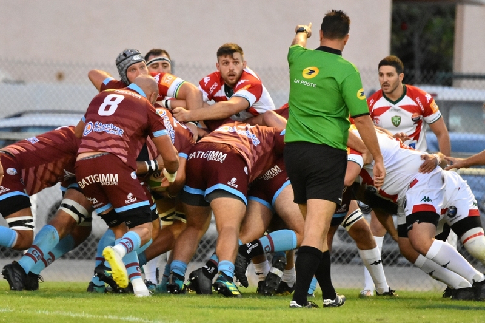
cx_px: 242
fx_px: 8076
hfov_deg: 3.4
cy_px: 162
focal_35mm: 600
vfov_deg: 2.3
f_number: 5.6
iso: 6400
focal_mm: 400
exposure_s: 1/500
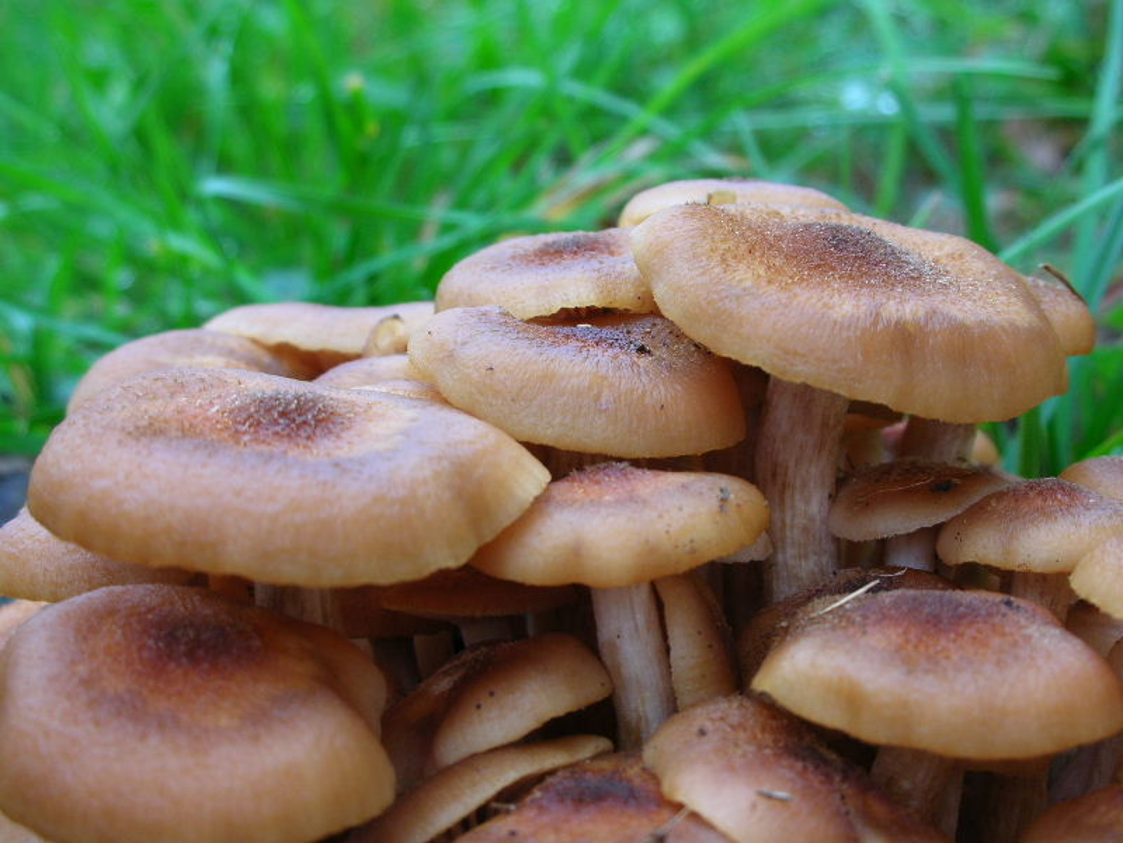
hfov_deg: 31.7
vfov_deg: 24.0
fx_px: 1979
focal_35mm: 61
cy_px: 422
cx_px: 562
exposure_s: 1/15
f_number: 4
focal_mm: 10.1
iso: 50
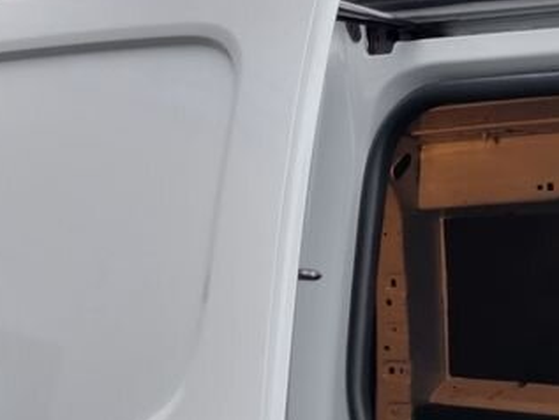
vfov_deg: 16.3
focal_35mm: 84
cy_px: 600
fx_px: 1357
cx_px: 721
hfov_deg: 21.2
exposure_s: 1/100
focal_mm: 5.4
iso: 125
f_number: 1.8
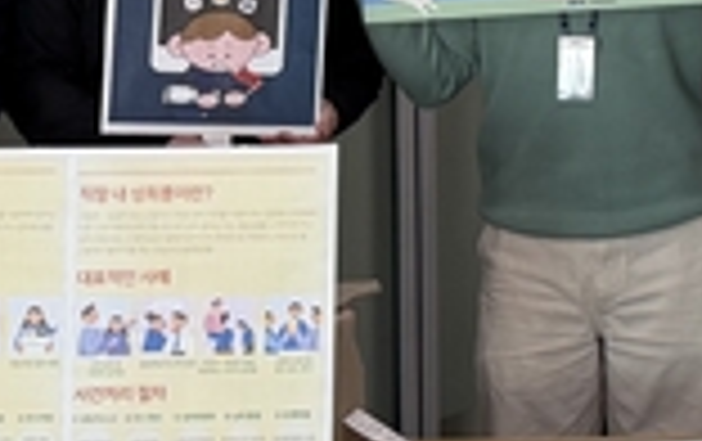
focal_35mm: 114
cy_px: -106
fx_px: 2184
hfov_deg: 16.9
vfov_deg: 11.3
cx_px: 990
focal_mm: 6.76
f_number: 1.78
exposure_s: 1/60
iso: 160
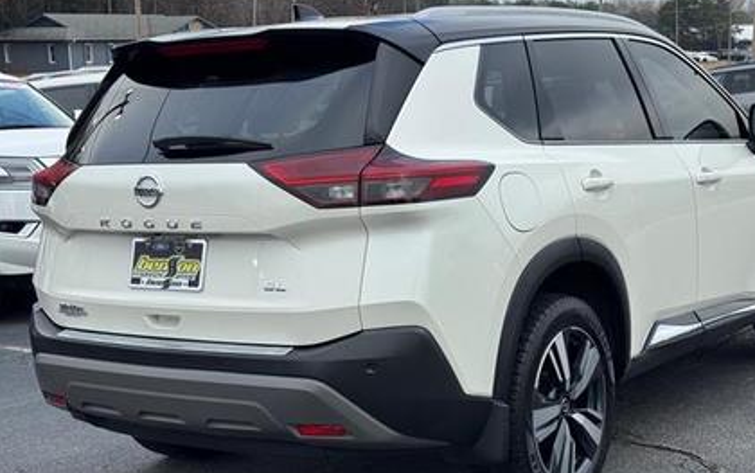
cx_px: 422
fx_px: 1256
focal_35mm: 61
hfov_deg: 33.4
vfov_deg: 21.3
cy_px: 257
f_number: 1.78
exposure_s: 1/1818
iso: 64
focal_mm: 6.76
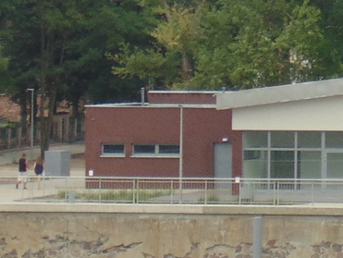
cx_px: 701
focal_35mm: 336
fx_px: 3333
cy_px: 89
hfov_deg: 5.7
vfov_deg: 4.4
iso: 80
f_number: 4.1
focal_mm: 11.7
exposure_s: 1/125
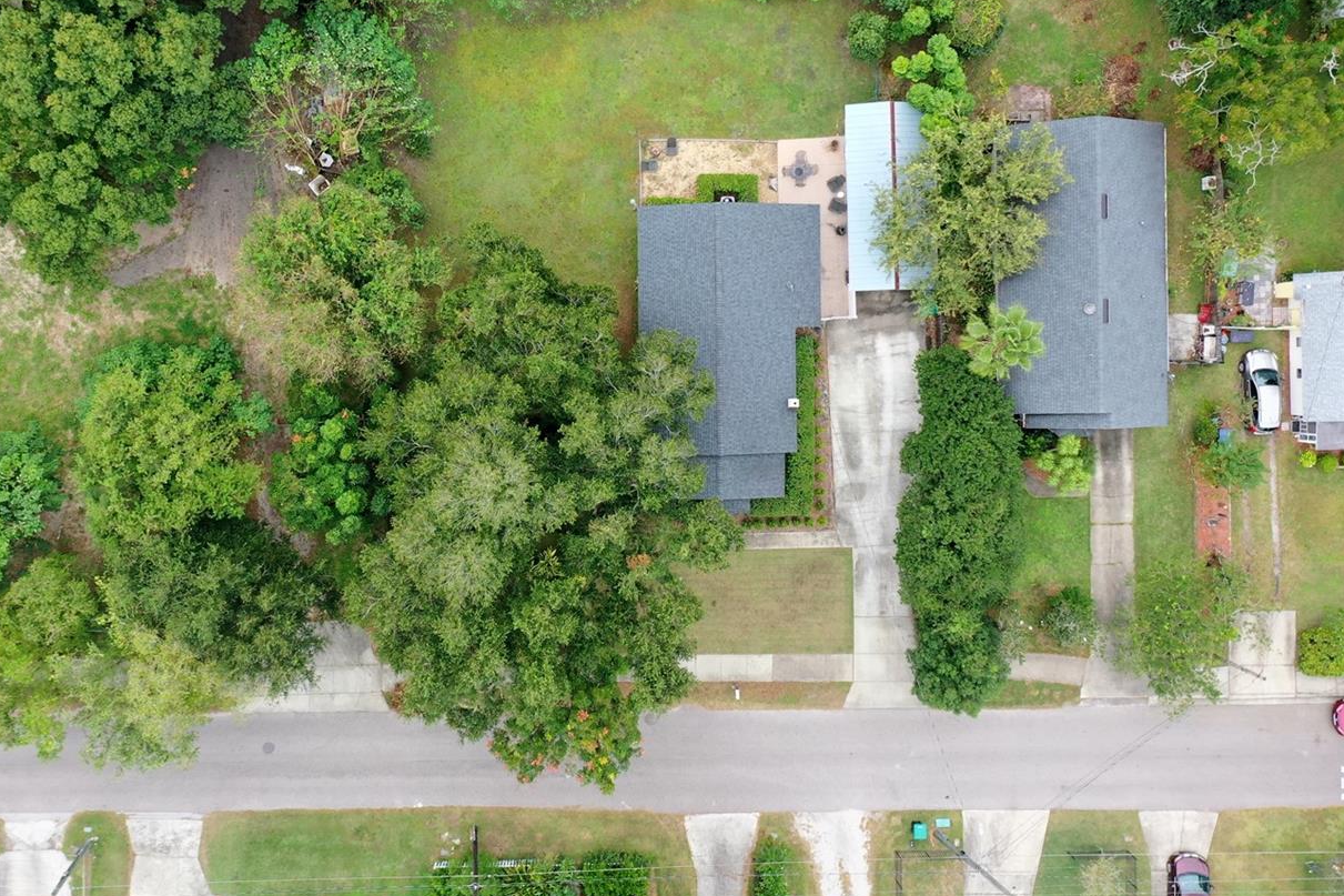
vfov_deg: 35.9
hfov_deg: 51.7
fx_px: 1381
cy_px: 384
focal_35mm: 37
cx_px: 583
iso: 100
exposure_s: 1/120
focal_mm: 10.26
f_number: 4
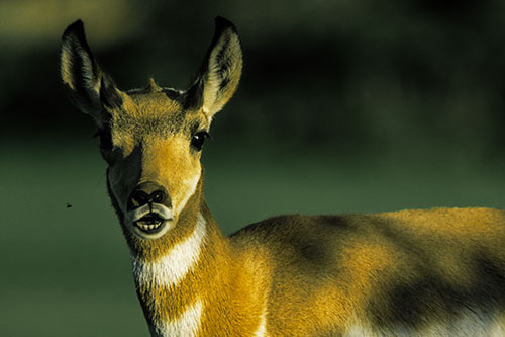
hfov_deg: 1.7
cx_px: 252
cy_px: 168
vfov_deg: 1.1
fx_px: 16827
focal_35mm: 1200
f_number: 13
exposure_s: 1/1250
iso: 1600
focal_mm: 1200
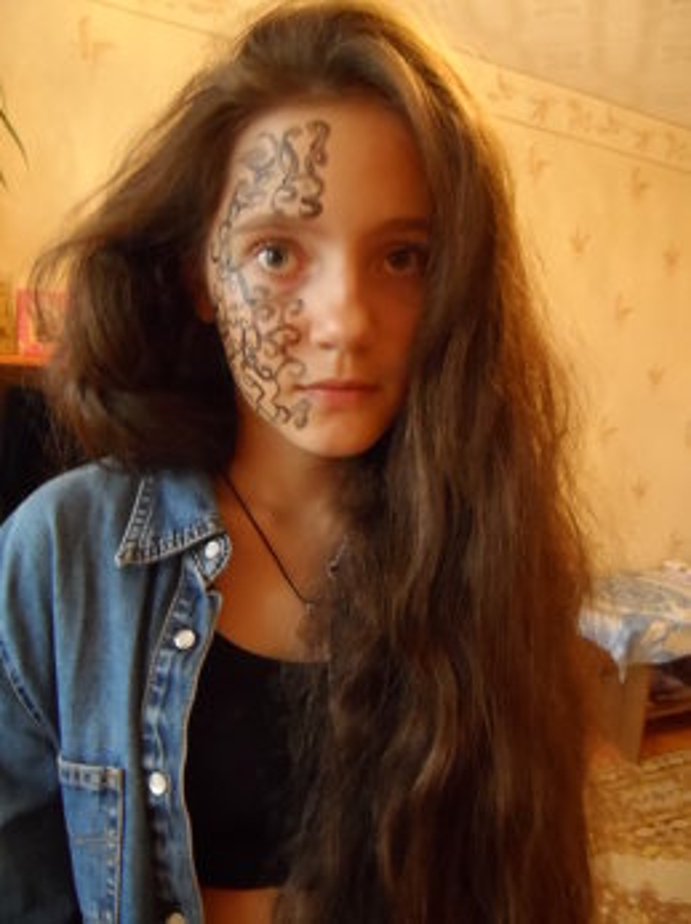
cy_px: 462
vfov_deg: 71.6
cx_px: 346
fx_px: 640
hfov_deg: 56.8
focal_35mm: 24
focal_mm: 4
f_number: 3.2
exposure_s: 1/20
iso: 800
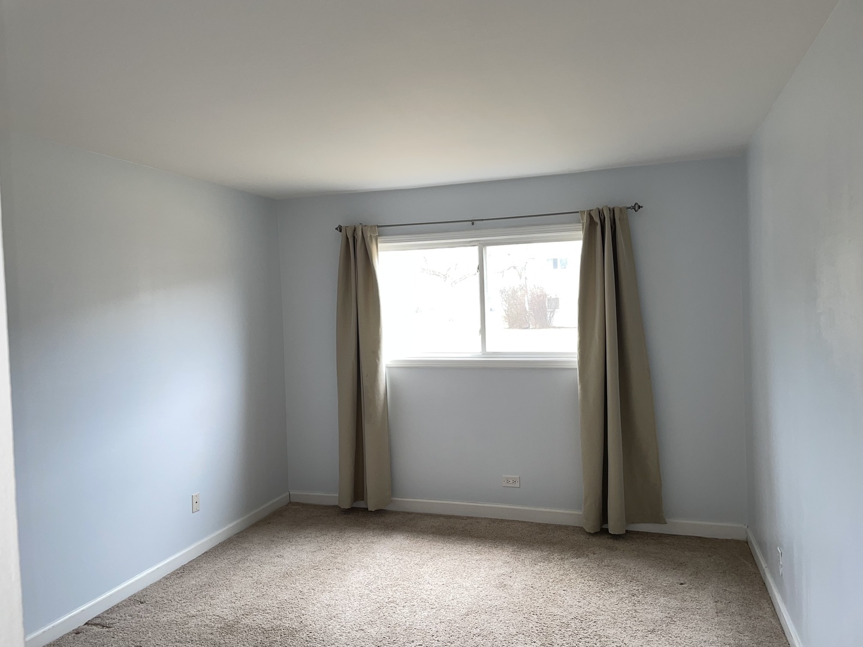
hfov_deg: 67.3
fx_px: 648
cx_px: 432
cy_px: 324
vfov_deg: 53.1
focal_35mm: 26
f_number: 1.6
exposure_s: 1/25
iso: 32
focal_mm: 4.2
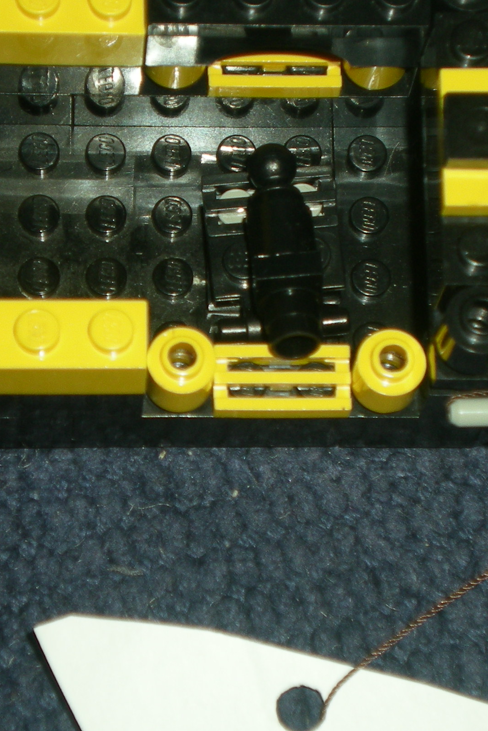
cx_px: 256
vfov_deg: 14.0
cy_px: 310
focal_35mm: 147
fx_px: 2989
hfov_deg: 9.3
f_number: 4.6
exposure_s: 1/120
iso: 50
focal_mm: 12.3
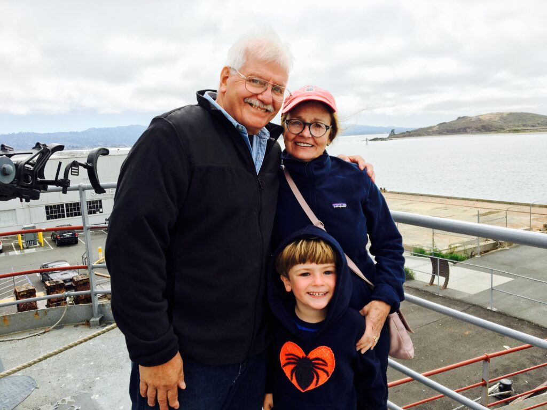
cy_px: 205
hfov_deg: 61.7
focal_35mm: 29
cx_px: 274
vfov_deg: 48.2
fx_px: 458
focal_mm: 4.15
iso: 25
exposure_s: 1/1221
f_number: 2.2
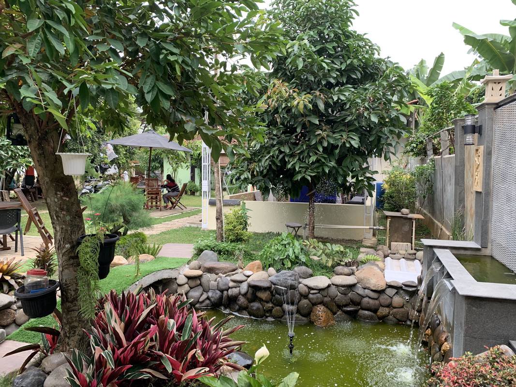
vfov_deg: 53.1
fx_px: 388
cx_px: 258
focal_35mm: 26
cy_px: 194
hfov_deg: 67.3
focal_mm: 4.25
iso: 40
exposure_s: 1/122
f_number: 1.8
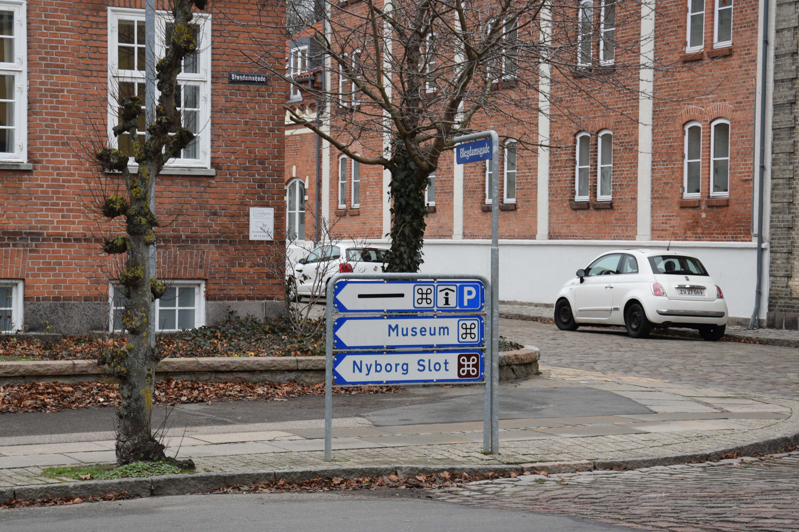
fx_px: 2020
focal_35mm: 91
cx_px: 387
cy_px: 265
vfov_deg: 15.0
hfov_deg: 22.4
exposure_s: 1/125
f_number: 5.6
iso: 640
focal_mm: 50
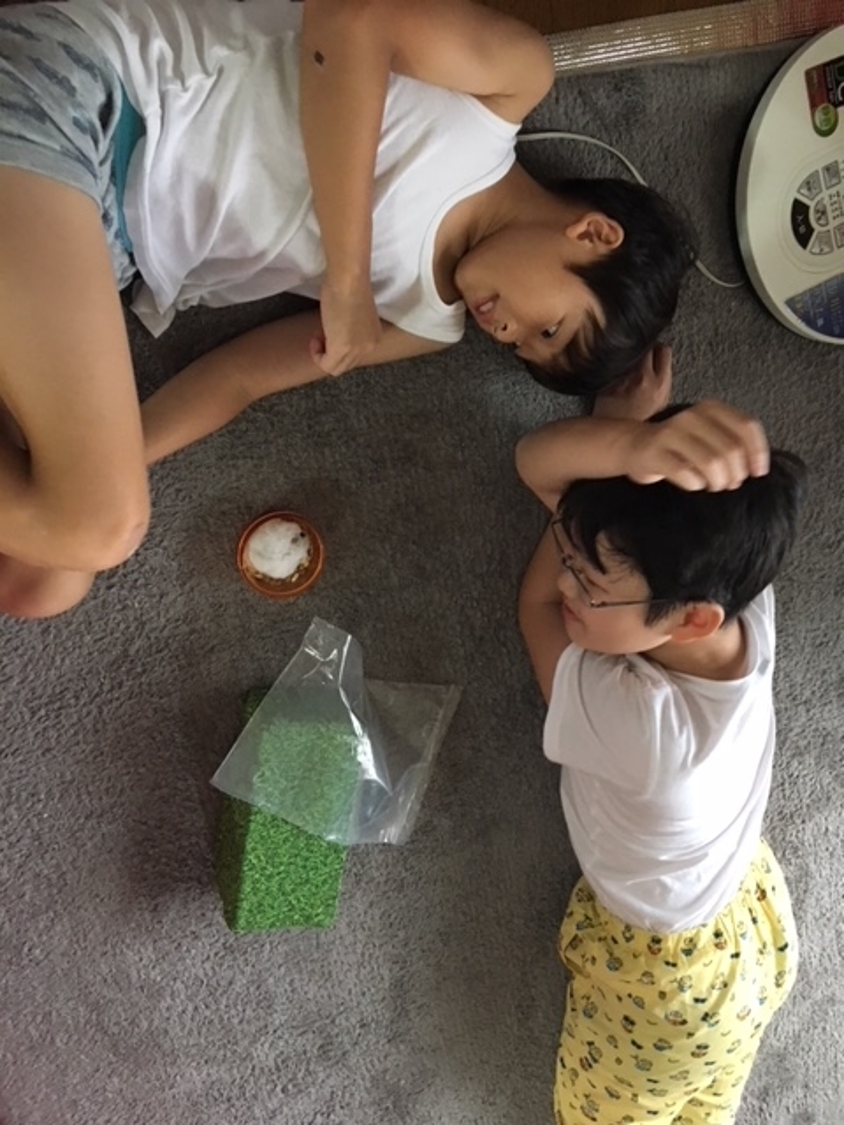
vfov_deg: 61.7
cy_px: 562
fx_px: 943
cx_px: 422
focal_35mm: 29
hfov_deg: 48.2
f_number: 2.2
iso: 200
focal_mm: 4.15
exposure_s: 1/15
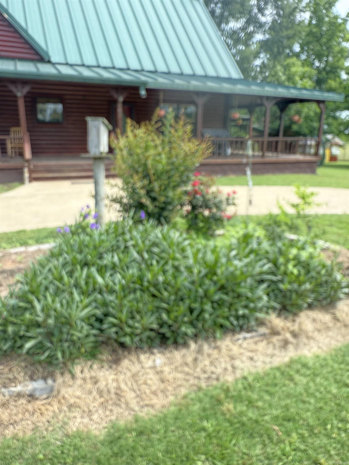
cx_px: 174
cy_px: 232
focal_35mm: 24
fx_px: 323
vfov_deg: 71.6
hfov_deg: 56.8
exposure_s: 1/131
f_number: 2.2
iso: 64
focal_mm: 2.22
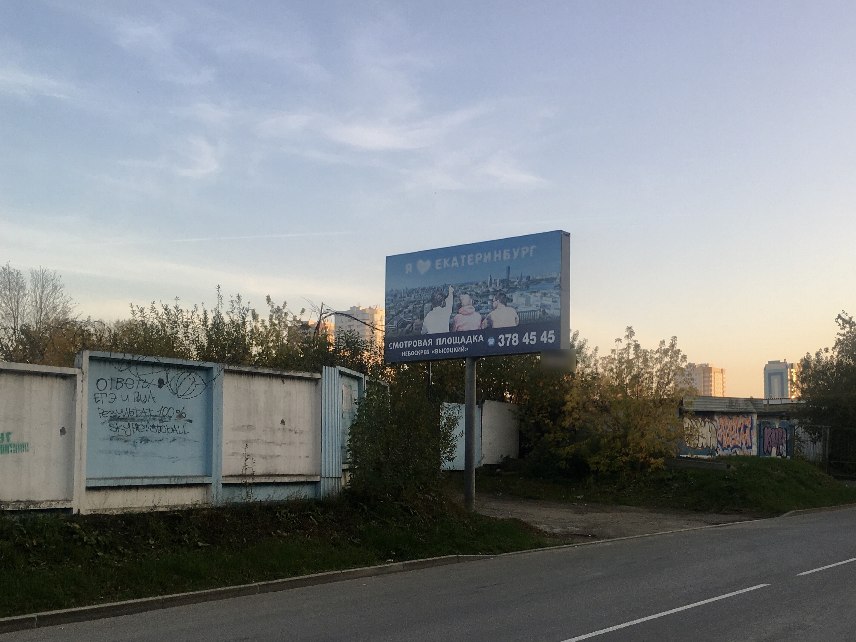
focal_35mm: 41
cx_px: 556
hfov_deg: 45.2
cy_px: 381
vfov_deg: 35.0
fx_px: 1014
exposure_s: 1/194
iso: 25
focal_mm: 4.15
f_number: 2.2
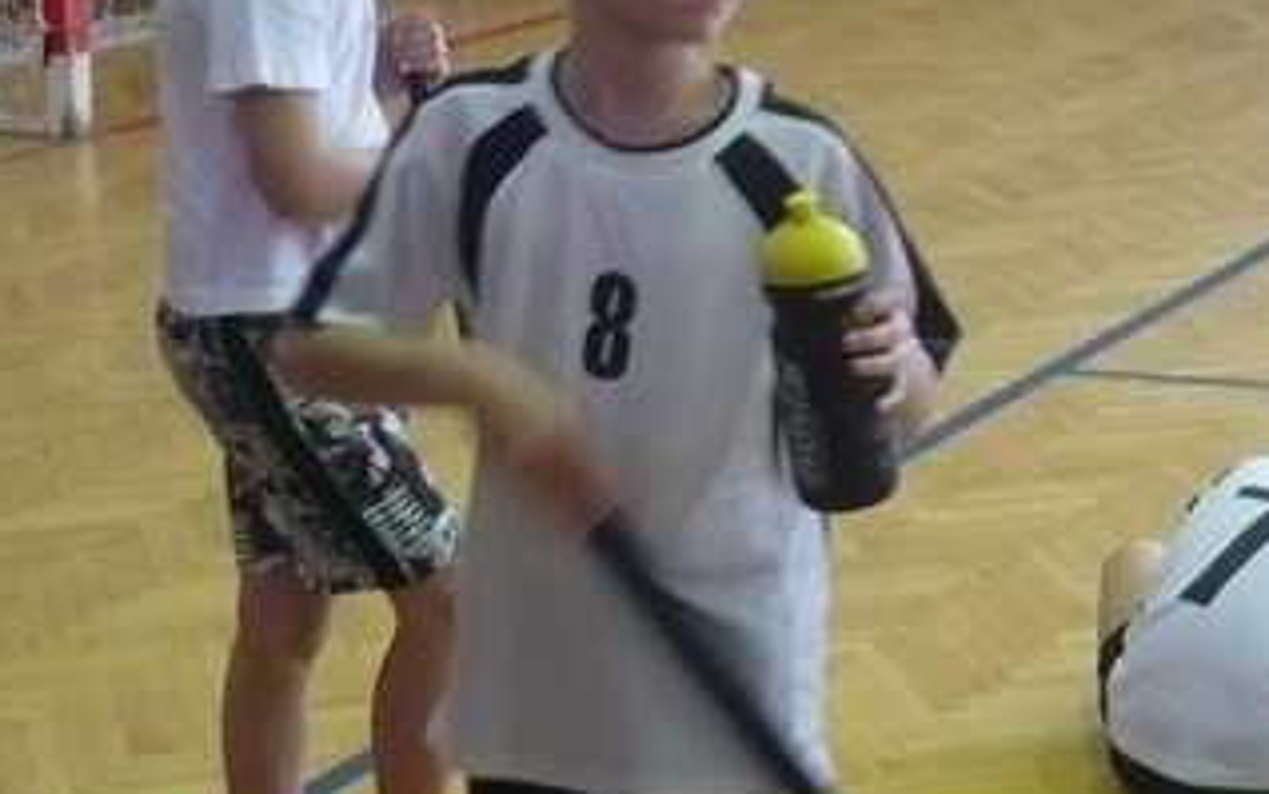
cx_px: 922
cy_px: 343
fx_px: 3390
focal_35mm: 98
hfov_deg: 21.1
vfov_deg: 13.4
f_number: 2.9
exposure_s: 1/30
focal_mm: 6
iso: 250
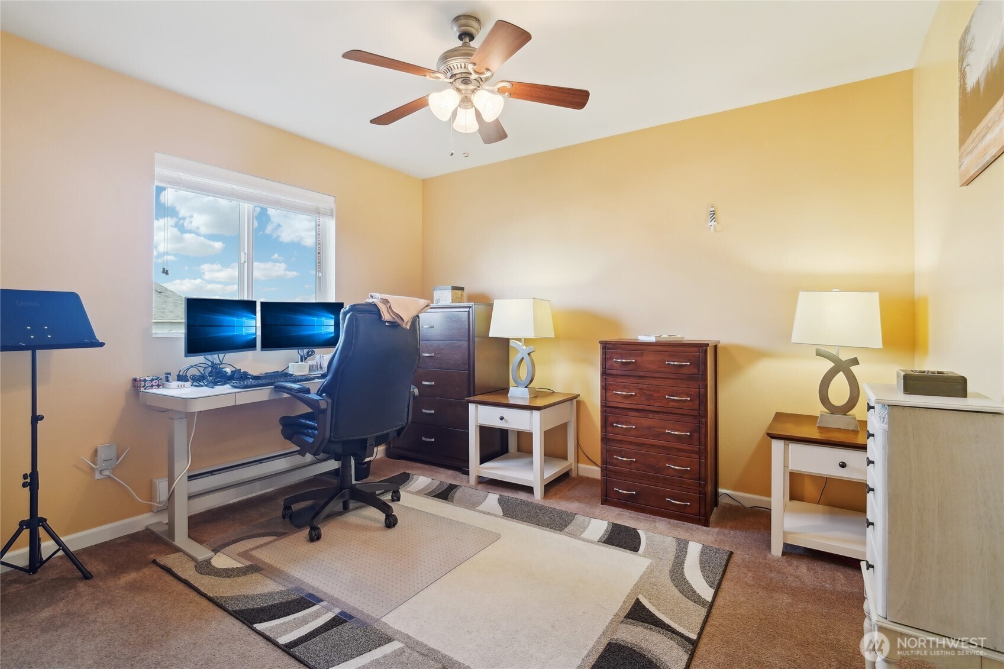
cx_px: 502
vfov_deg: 73.7
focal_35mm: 16
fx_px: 446
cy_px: 334
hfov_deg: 96.7
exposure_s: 1/25
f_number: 8
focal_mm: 16
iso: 1600
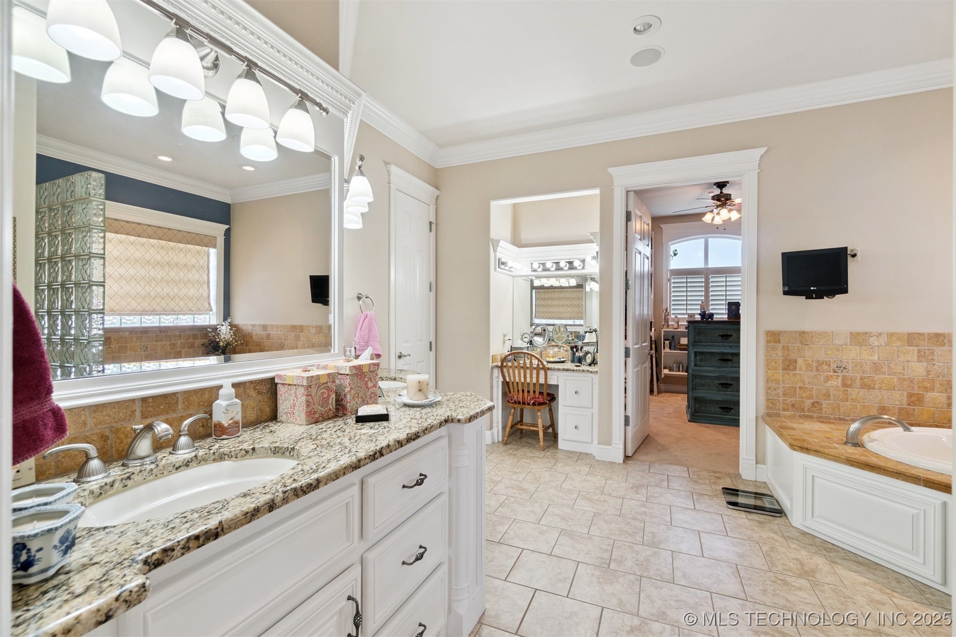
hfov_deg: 100.4
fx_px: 398
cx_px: 478
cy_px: 318
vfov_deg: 77.3
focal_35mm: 15
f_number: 6.3
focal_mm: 10
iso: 200
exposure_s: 1/100
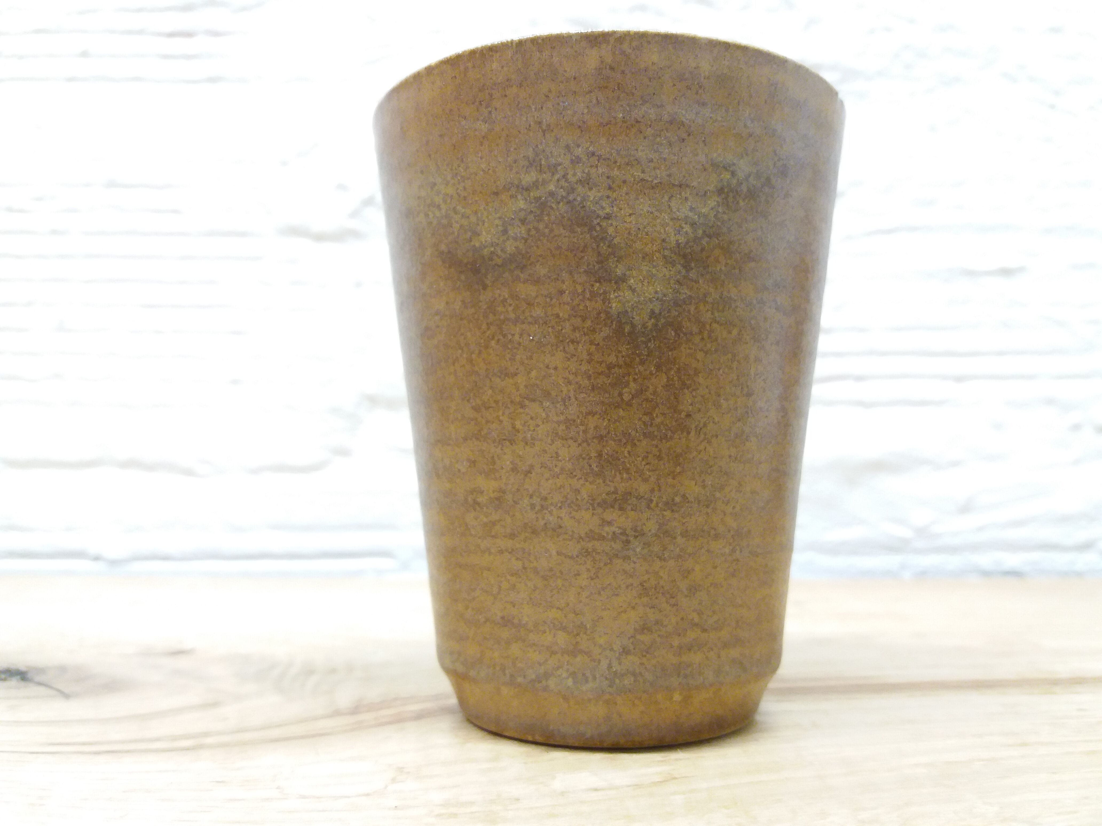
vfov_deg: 49.7
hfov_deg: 63.4
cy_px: 413
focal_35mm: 28
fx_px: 891
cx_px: 551
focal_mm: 3.7
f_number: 1.9
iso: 200
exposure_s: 1/50
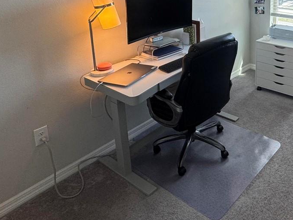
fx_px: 279
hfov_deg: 49.8
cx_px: 259
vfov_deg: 39.7
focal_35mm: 33
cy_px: 20
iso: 100
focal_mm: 2.22
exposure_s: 1/120
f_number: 2.2
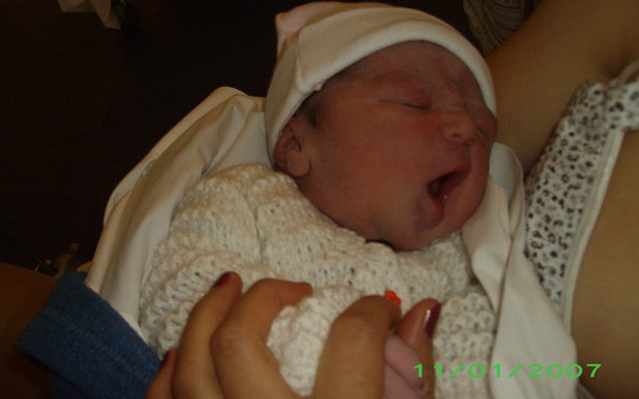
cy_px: 169
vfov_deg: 32.7
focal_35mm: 39
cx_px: 324
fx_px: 679
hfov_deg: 50.4
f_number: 2.7
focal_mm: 6
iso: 160
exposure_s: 1/50
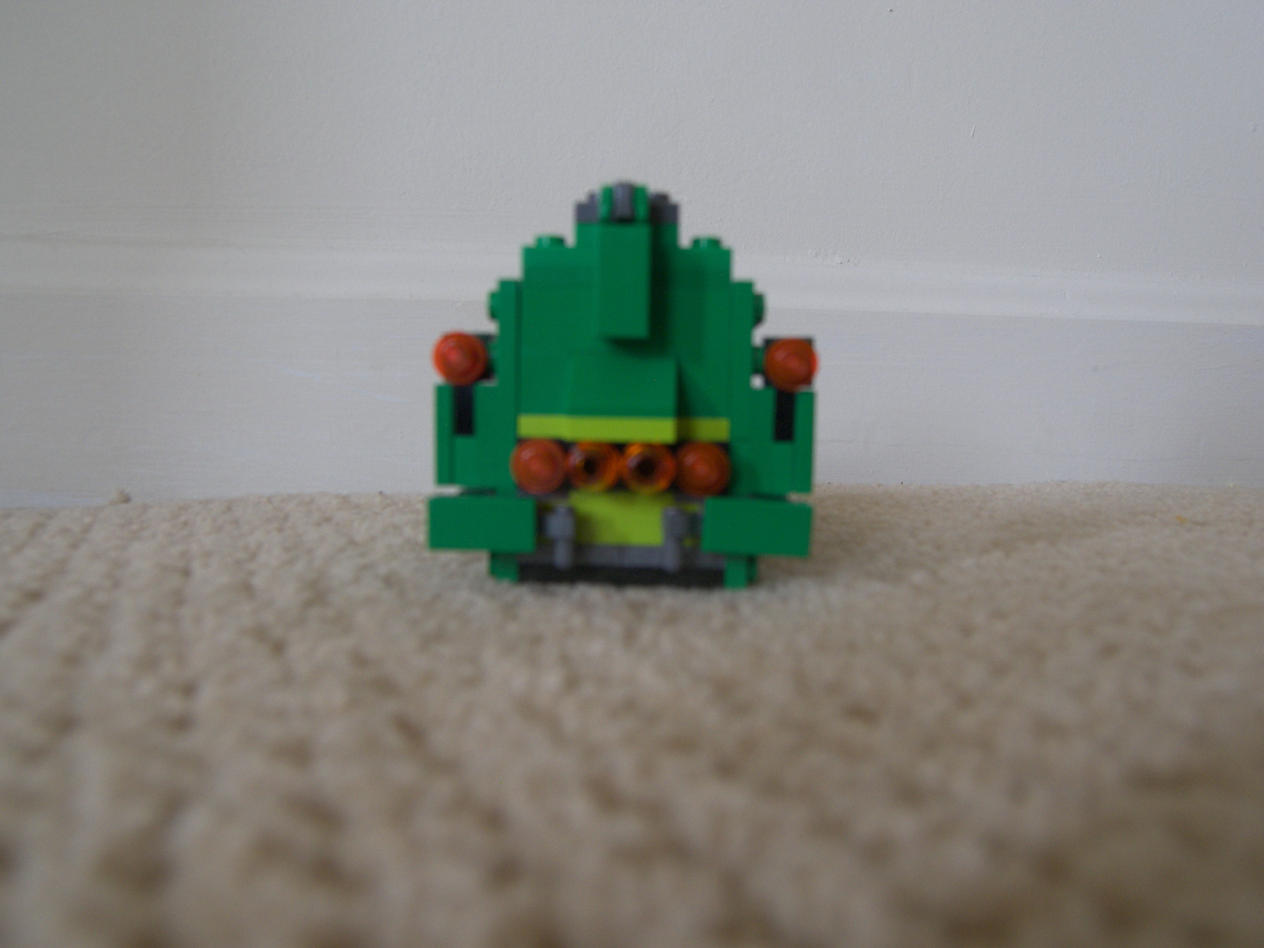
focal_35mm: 30
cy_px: 474
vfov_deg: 46.8
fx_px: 1095
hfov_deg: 60.0
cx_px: 632
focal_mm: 6.3
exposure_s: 1/4
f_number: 3.2
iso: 100
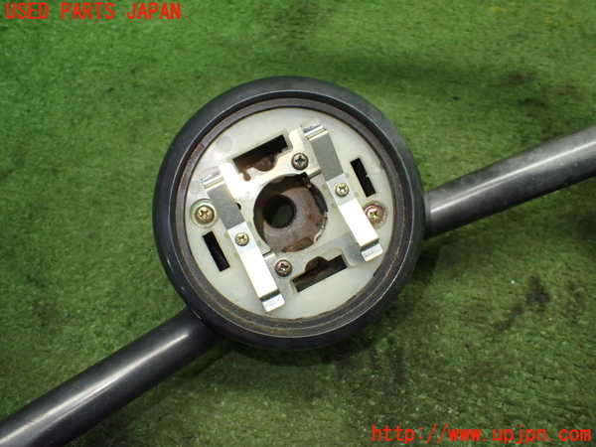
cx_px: 298
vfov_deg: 46.8
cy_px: 224
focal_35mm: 30
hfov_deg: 60.0
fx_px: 517
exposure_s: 1/125
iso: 640
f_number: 2.3
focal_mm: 5.4
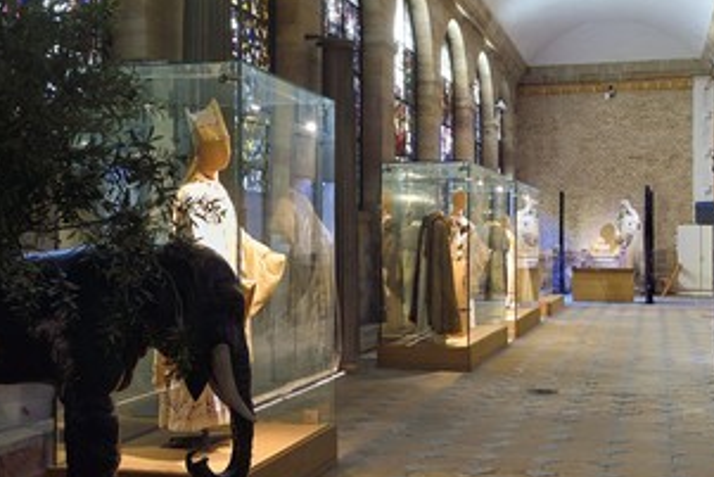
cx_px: 410
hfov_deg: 37.4
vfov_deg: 25.5
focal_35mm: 53
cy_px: 240
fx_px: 1052
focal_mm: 38
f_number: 10
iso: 400
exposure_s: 1/1.67
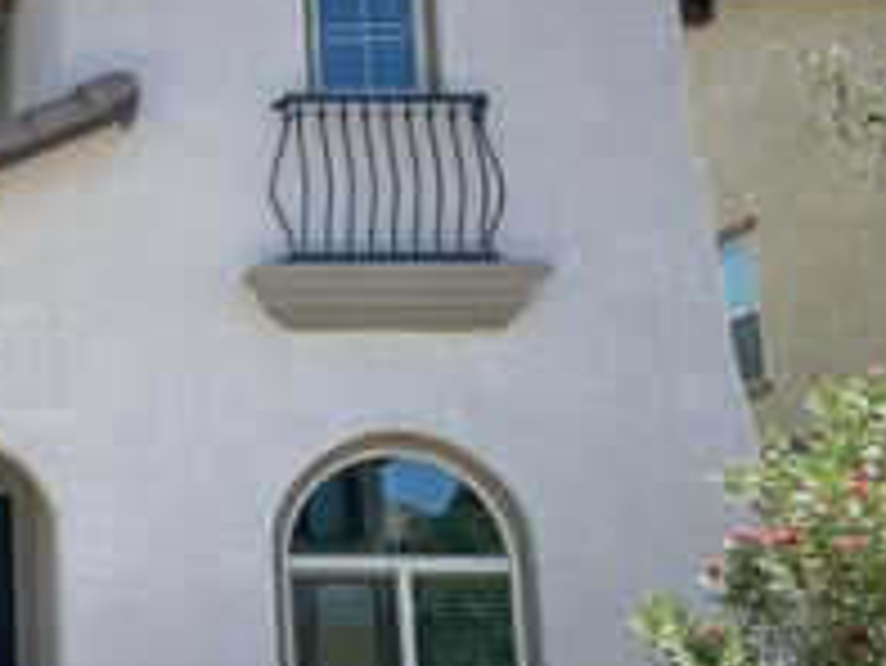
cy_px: 389
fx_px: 1690
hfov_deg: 26.3
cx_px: -166
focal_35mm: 66
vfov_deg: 22.3
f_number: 1.6
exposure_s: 1/2053
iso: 32
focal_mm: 4.2
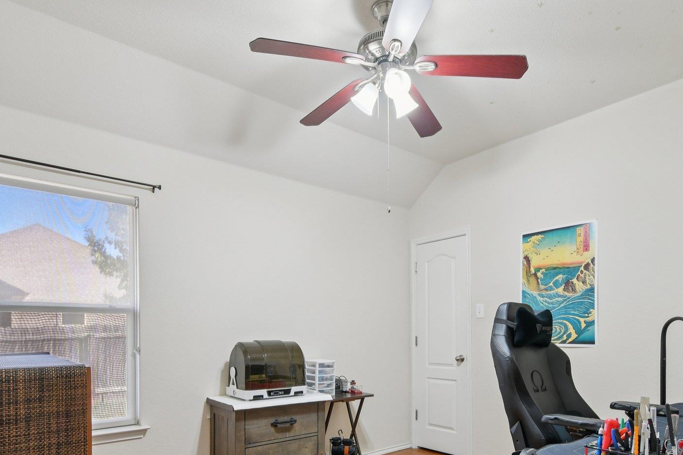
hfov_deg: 78.2
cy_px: 306
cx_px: 386
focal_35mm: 22
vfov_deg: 55.9
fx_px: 417
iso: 400
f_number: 7.1
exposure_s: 1/6
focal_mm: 10
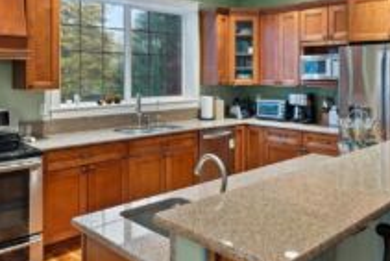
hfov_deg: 53.1
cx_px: 203
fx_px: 390
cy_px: 81
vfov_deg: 36.4
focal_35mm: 36
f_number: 8
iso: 500
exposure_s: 2
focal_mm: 19
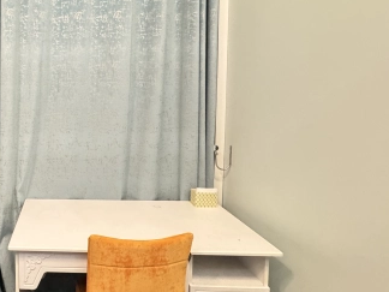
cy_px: 112
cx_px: 49
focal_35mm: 27
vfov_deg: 50.9
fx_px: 303
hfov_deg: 57.5
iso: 1000
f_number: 2.2
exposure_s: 1/50
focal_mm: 2.22
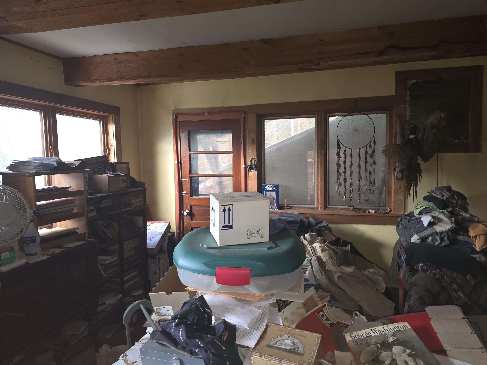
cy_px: 182
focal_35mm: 23
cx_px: 244
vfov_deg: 58.9
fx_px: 324
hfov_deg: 73.9
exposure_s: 1/12
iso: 320
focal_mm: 6.3
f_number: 1.7
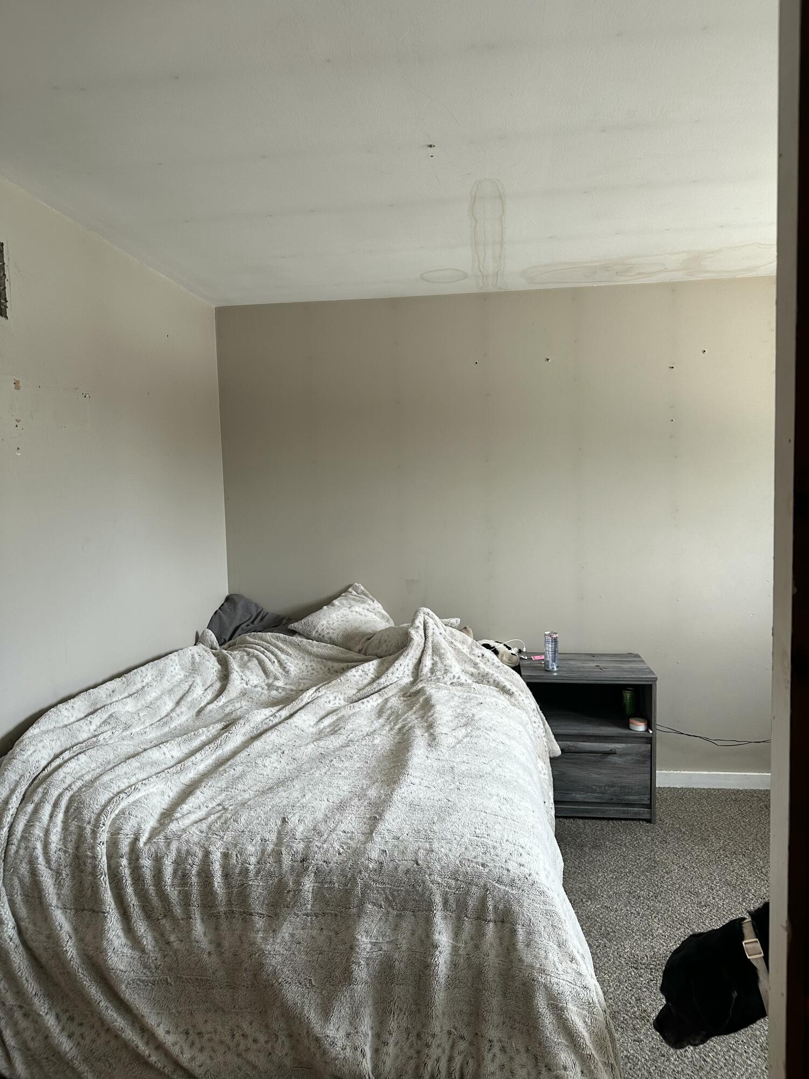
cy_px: 540
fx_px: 748
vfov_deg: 71.6
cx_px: 404
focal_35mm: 24
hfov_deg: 56.8
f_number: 1.78
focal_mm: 6.86
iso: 125
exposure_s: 1/121
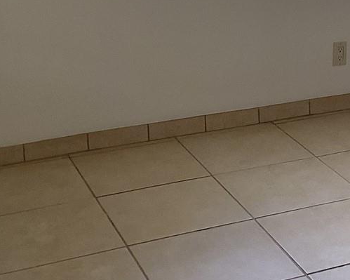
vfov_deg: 15.5
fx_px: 1005
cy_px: -25
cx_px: 365
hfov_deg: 19.1
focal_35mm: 97
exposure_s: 1/120
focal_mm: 3.3
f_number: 2.4
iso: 64
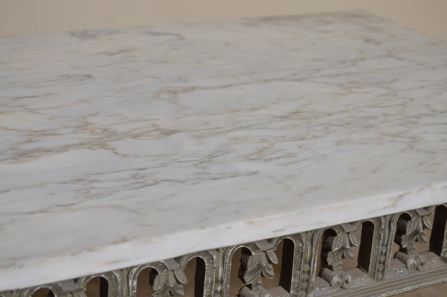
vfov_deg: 18.1
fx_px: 930
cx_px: 224
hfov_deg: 27.0
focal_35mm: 75
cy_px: 148
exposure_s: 1/80
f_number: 6.3
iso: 400
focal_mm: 50
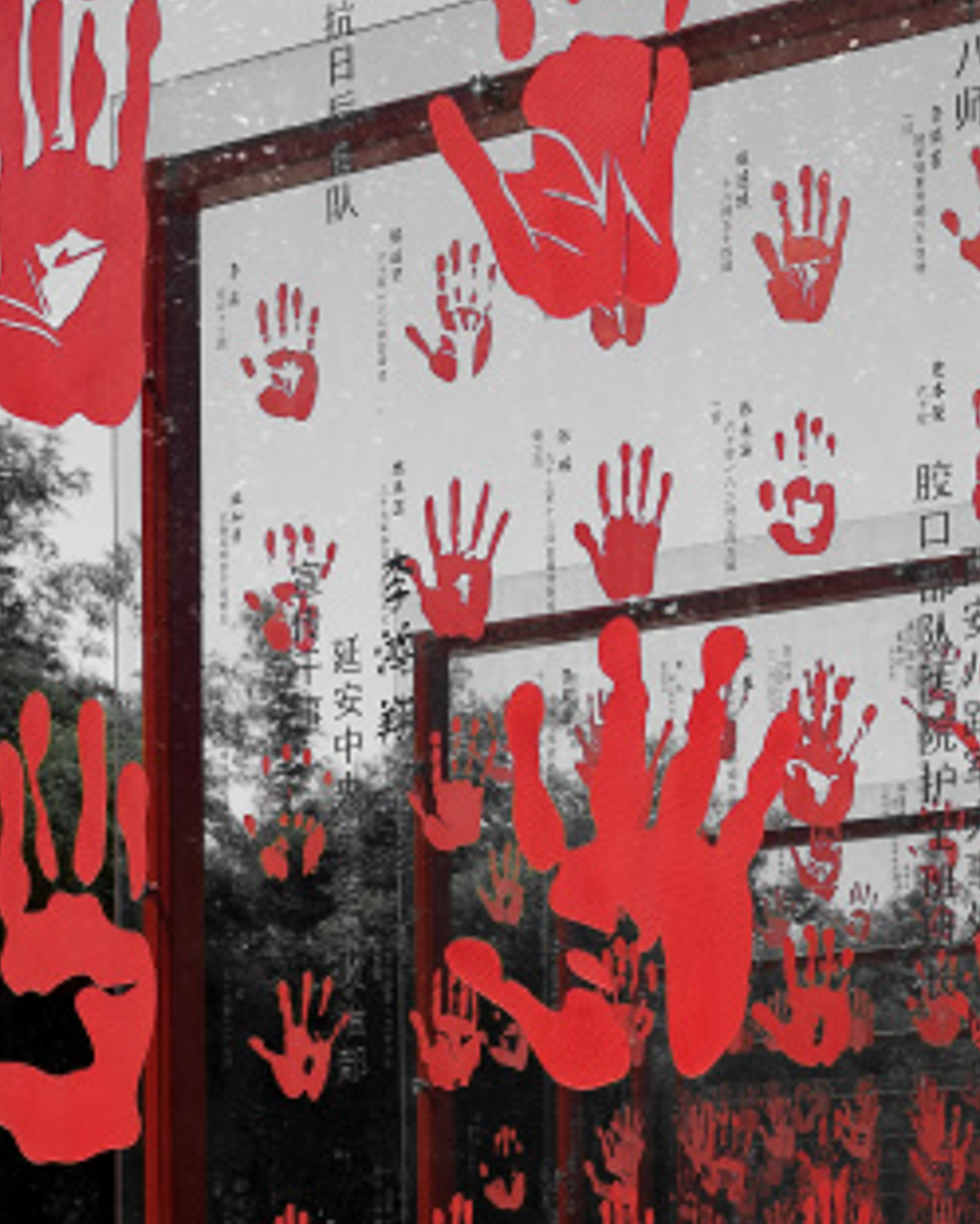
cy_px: 1342
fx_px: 3153
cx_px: 917
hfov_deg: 17.4
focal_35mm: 87
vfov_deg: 20.9
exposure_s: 1/250
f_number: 8
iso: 100
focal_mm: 24
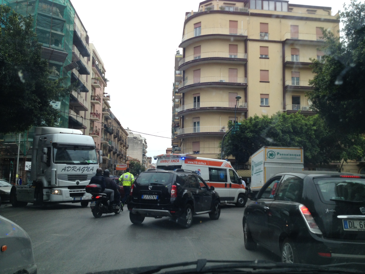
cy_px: 137
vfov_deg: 40.7
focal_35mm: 35
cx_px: 182
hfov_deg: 52.6
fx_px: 369
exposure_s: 1/620
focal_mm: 4.28
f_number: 2.4
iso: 50
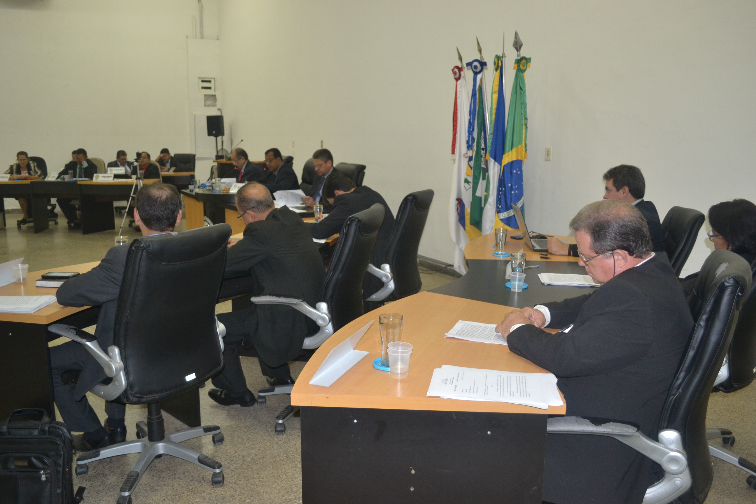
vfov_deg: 43.6
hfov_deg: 61.9
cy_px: 252
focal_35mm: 30
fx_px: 630
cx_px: 378
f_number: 3.8
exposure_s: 1/60
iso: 800
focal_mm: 20
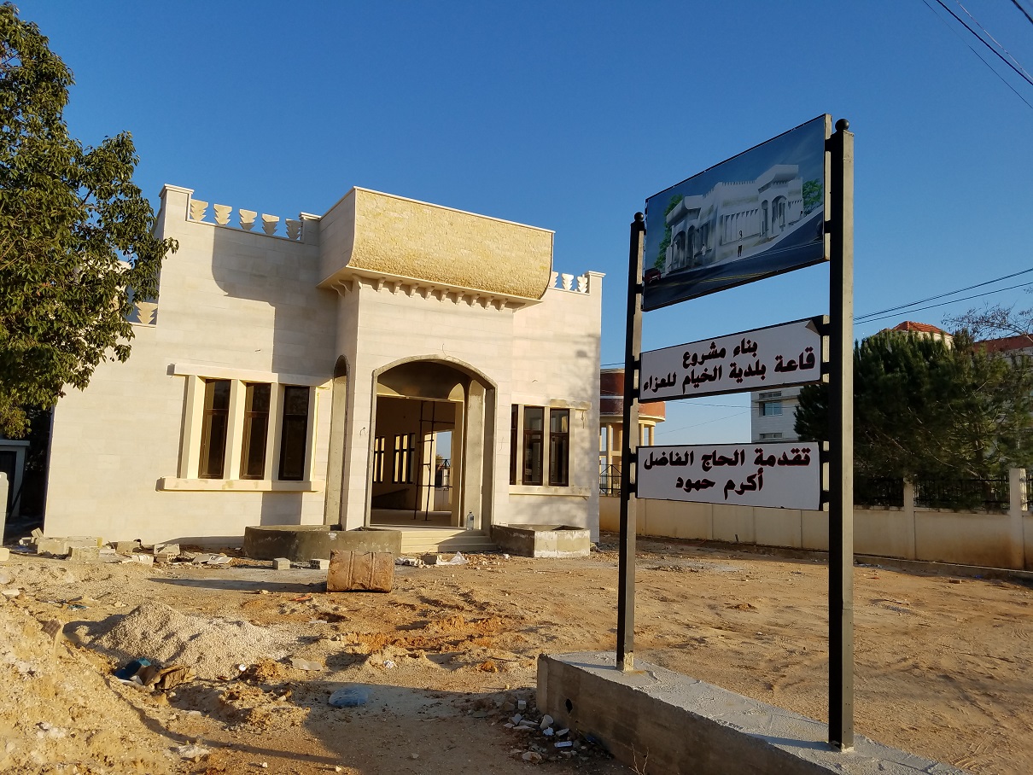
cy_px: 388
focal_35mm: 26
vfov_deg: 53.1
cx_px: 516
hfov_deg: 67.3
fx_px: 776
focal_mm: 4.2
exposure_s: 1/2408
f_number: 1.7
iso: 50
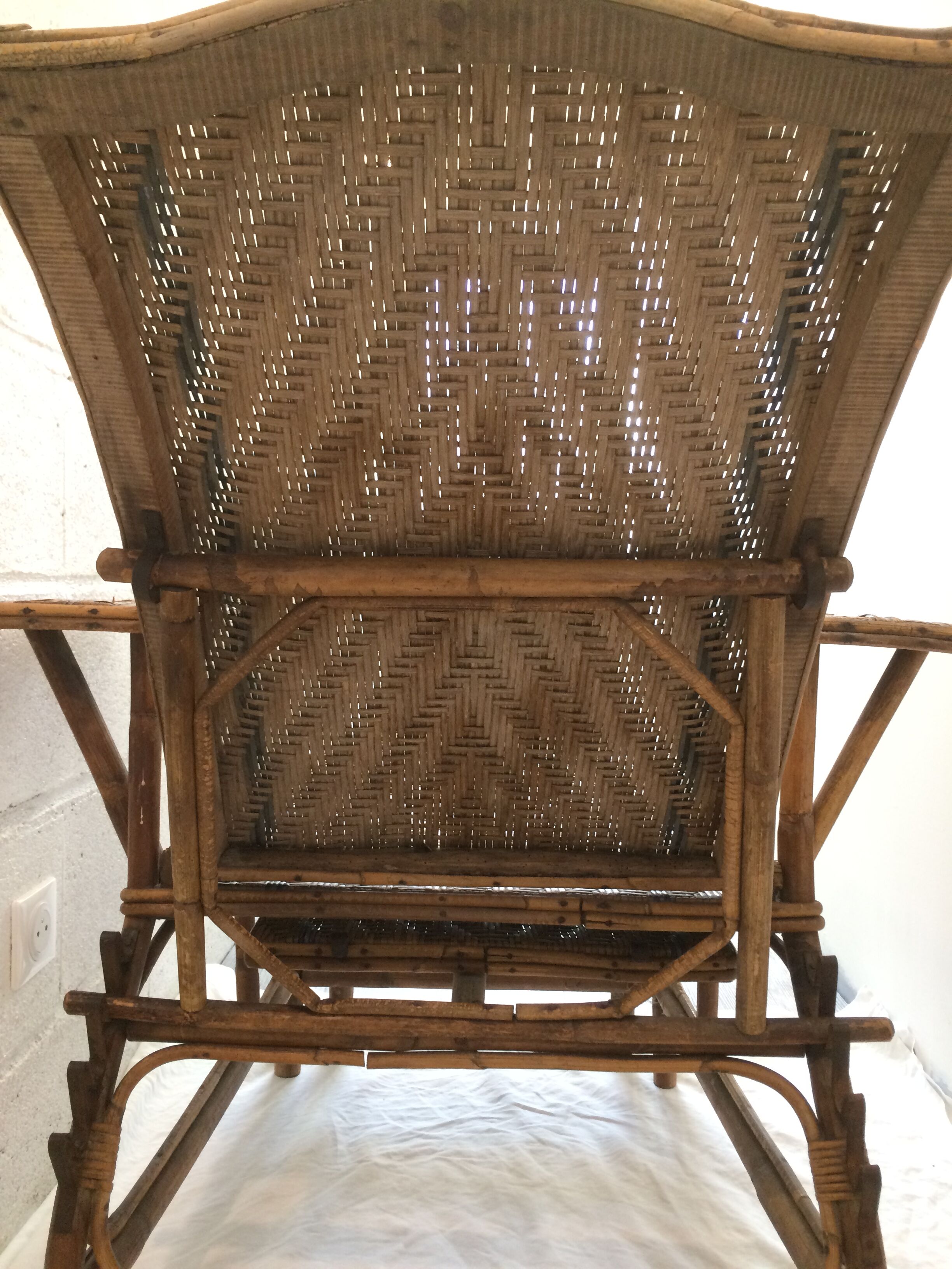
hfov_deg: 48.2
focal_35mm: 29
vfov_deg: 61.7
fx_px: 1063
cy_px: 634
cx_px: 476
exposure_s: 1/33
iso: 200
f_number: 2.2
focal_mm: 4.15
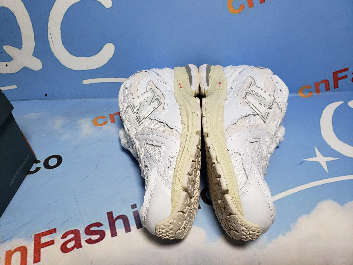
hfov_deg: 67.3
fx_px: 265
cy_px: 132
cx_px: 176
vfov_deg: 53.1
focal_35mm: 26
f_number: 2.4
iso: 50
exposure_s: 1/237
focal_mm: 4.3
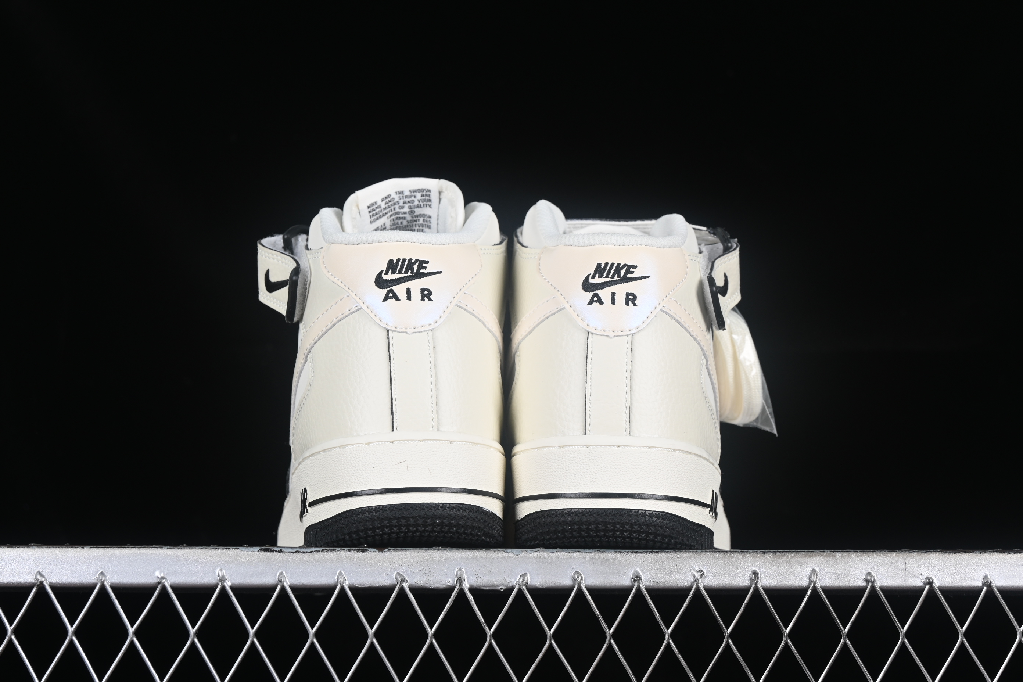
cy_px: 341
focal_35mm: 75
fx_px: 2131
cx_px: 512
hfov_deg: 27.0
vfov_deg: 18.2
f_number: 8
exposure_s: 1/80
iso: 160
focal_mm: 50
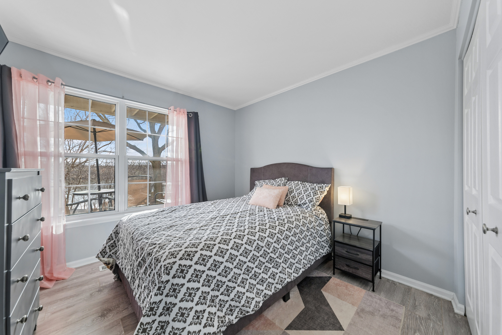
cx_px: 251
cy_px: 168
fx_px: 167
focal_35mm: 12
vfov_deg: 90.0
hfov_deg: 112.6
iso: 160
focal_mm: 12
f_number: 10
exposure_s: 1/25
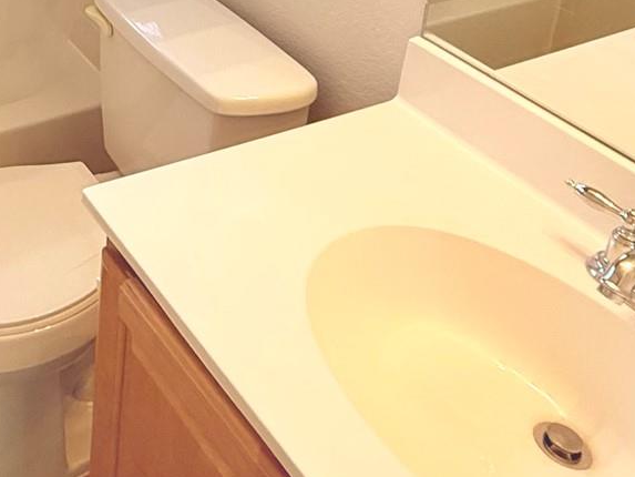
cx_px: -8
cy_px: -184
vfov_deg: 24.4
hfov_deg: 34.5
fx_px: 917
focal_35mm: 50
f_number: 2.2
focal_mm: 2.22
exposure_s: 1/120
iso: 250
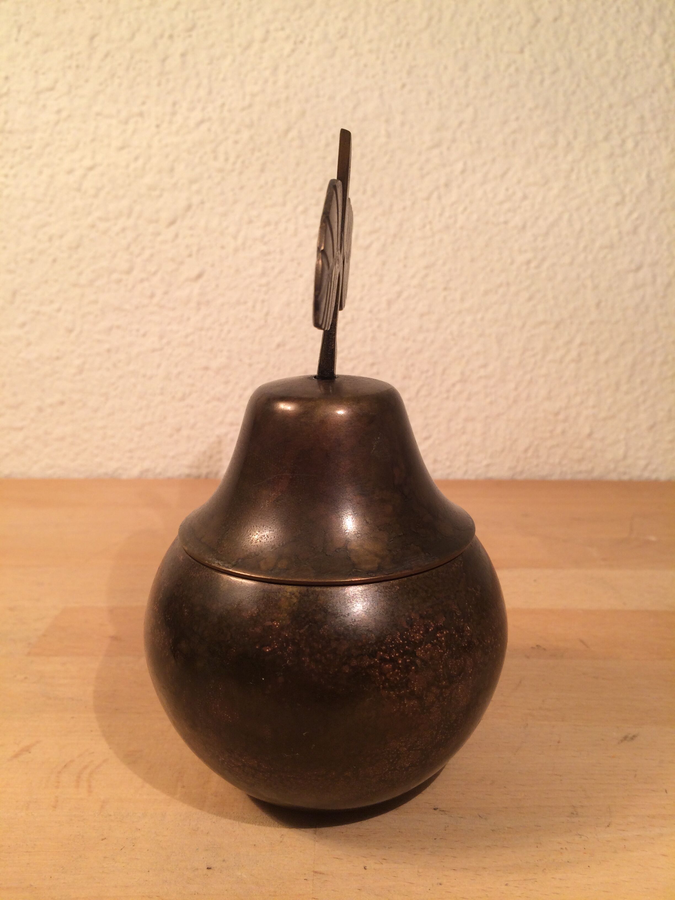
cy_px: 450
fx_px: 754
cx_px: 338
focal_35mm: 29
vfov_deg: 61.7
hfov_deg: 48.2
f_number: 2.2
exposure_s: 1/33
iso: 50
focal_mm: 4.15
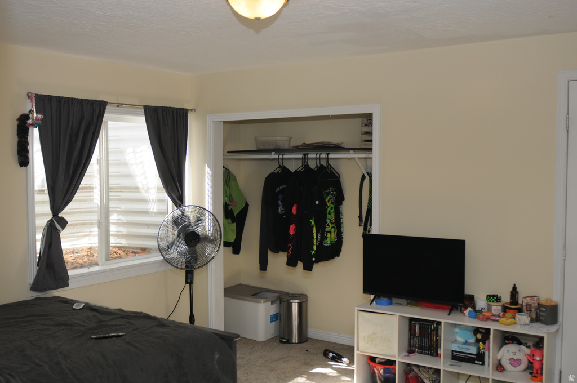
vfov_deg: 36.8
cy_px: 192
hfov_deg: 53.2
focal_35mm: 36
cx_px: 288
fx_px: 576
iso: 200
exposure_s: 1/250
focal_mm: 24
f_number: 3.2
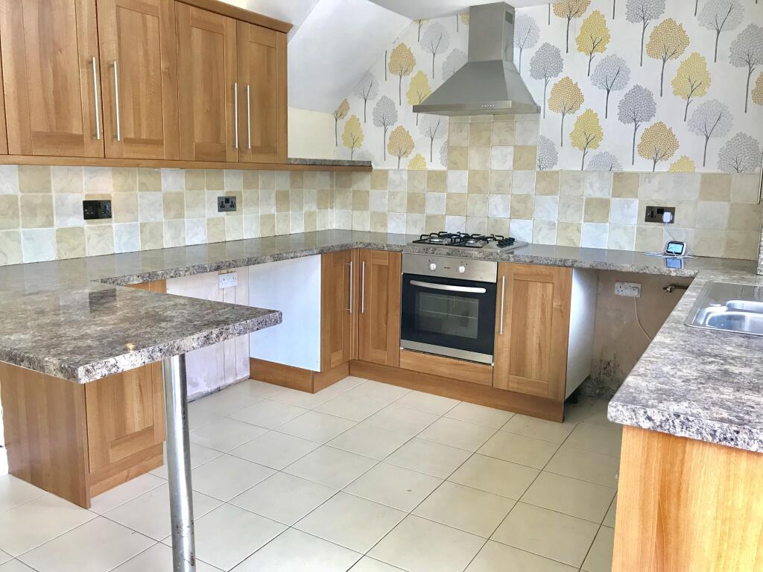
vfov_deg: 49.7
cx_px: 382
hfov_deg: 63.4
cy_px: 286
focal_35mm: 28
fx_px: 617
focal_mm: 3.99
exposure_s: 1/33
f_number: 1.8
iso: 32
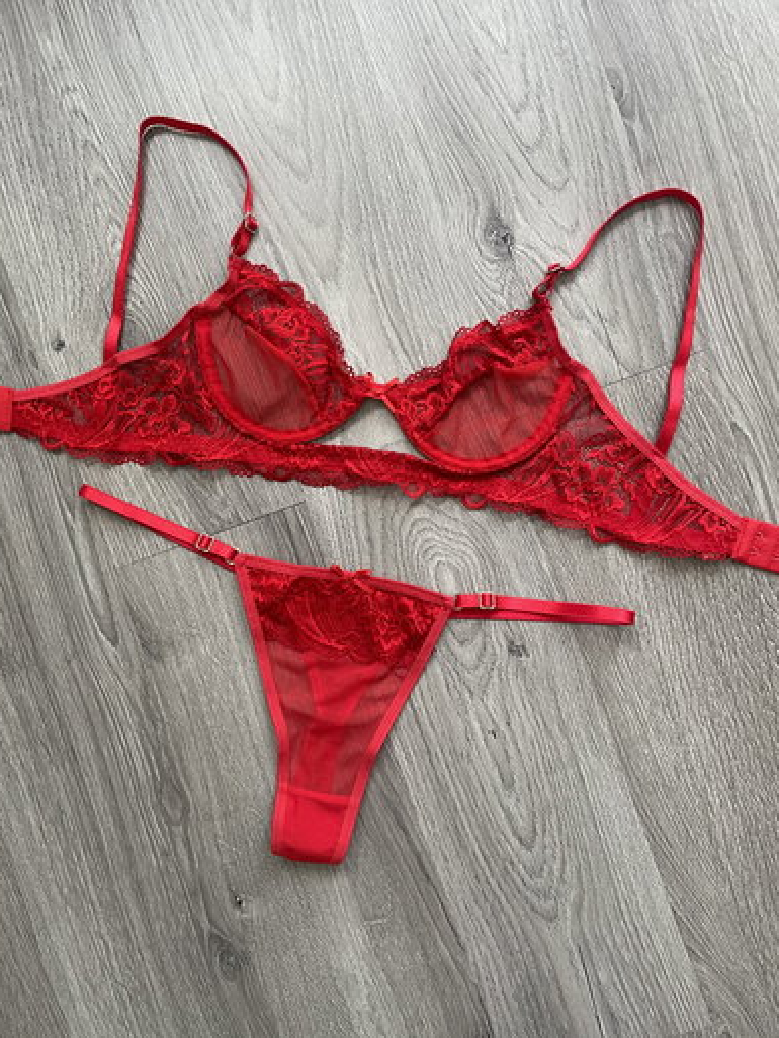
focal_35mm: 27
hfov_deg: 51.4
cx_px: 376
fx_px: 810
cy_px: 521
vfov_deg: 65.3
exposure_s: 1/51
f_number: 1.6
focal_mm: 4.2
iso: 100
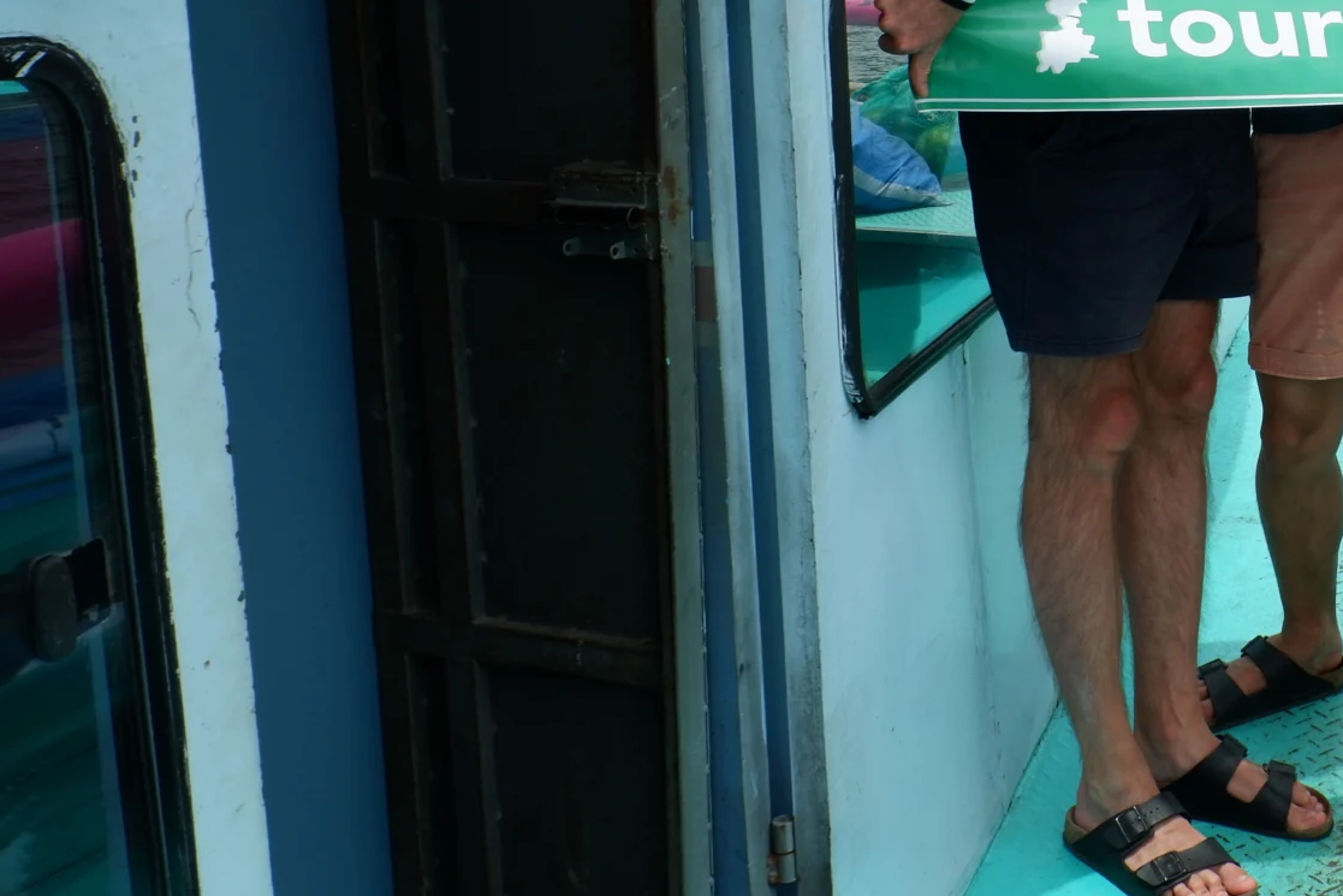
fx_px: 2052
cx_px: 1461
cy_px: 40
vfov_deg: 23.8
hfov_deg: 32.2
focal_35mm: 55
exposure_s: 1/400
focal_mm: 16
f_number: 9
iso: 200
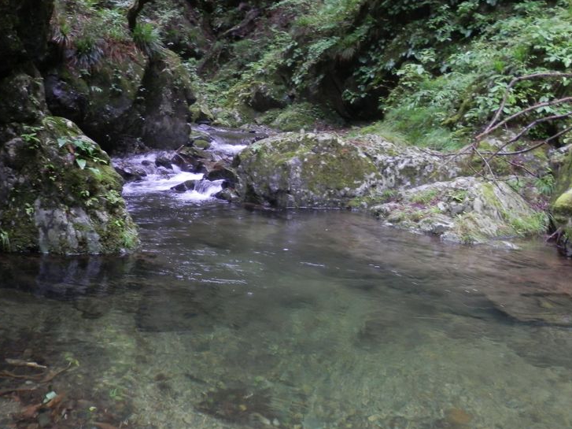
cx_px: 292
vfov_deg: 42.9
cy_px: 222
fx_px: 545
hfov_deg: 55.4
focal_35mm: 33
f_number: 3.3
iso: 200
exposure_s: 1/15
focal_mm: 5.5
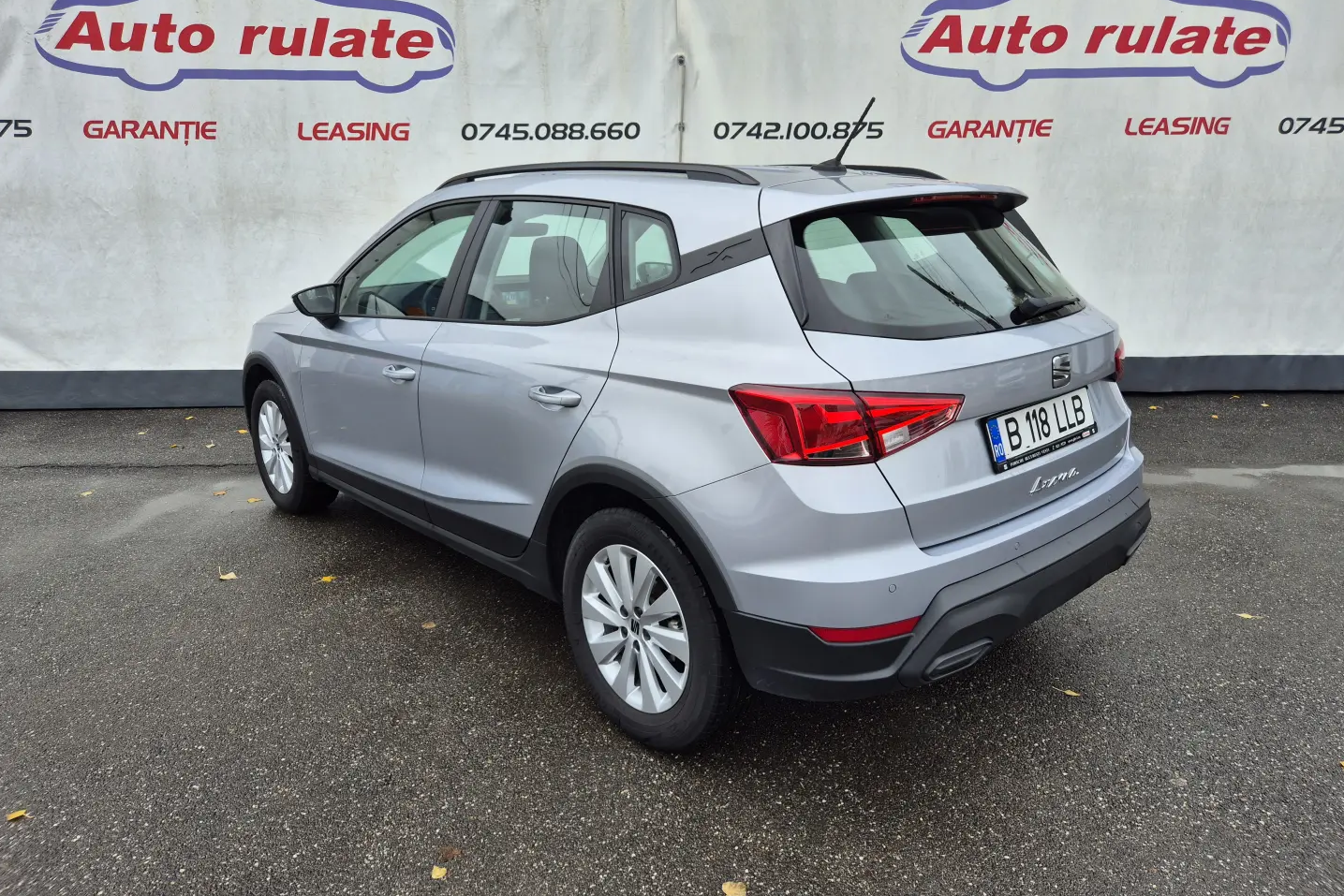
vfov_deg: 53.0
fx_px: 896
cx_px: 671
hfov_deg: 73.7
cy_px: 401
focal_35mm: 24
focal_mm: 5.4
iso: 25
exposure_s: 1/474
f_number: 1.8
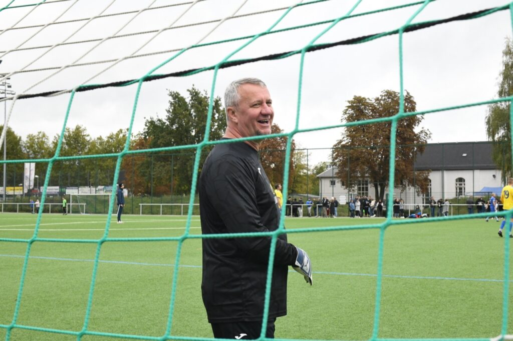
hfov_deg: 39.6
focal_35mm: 50
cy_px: 170
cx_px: 256
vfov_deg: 27.0
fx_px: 712
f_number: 16
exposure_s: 1/640
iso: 3600
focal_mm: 50
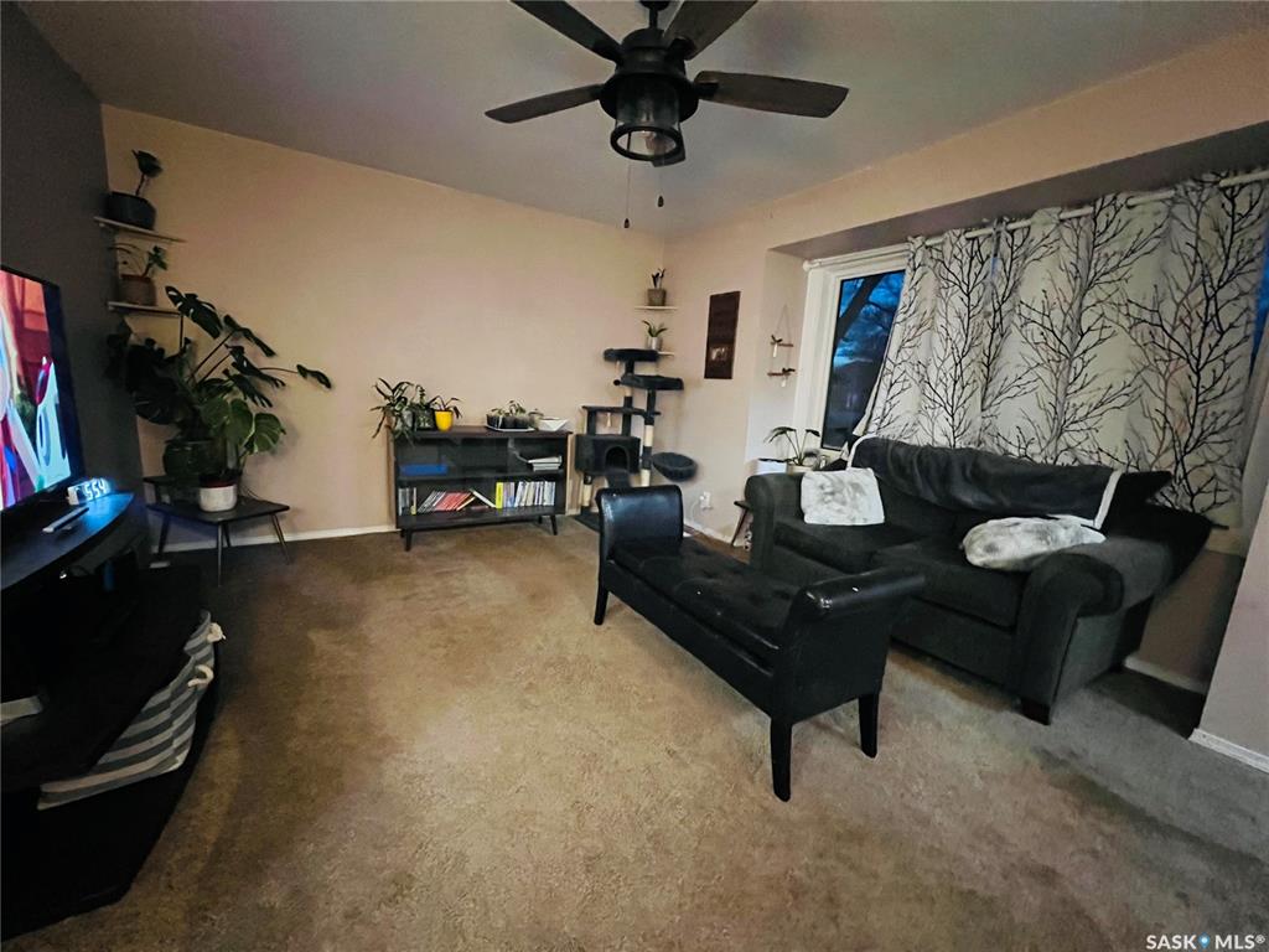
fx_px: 477
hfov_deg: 106.2
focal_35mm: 13
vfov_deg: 89.9
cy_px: 476
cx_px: 634
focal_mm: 1.57
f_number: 1.8
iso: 1250
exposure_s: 1/30
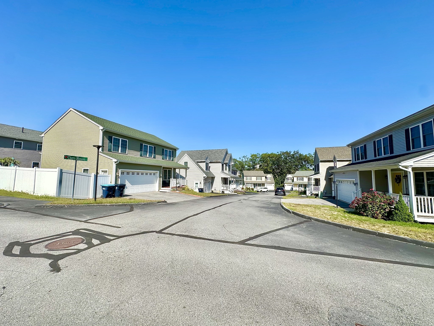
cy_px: 163
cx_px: 217
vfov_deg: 85.7
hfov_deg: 102.1
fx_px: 176
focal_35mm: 14
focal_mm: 2.22
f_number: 2.2
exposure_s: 1/2681
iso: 50
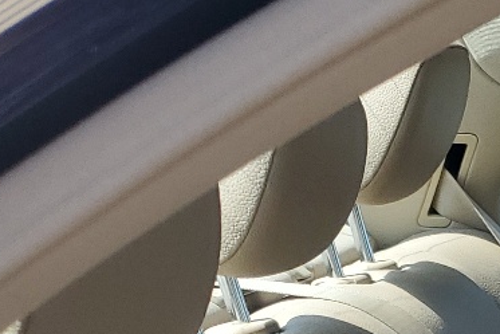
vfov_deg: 10.3
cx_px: 1031
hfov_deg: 14.4
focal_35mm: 116
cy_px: 783
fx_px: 1612
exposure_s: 1/1000
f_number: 1.5
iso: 50
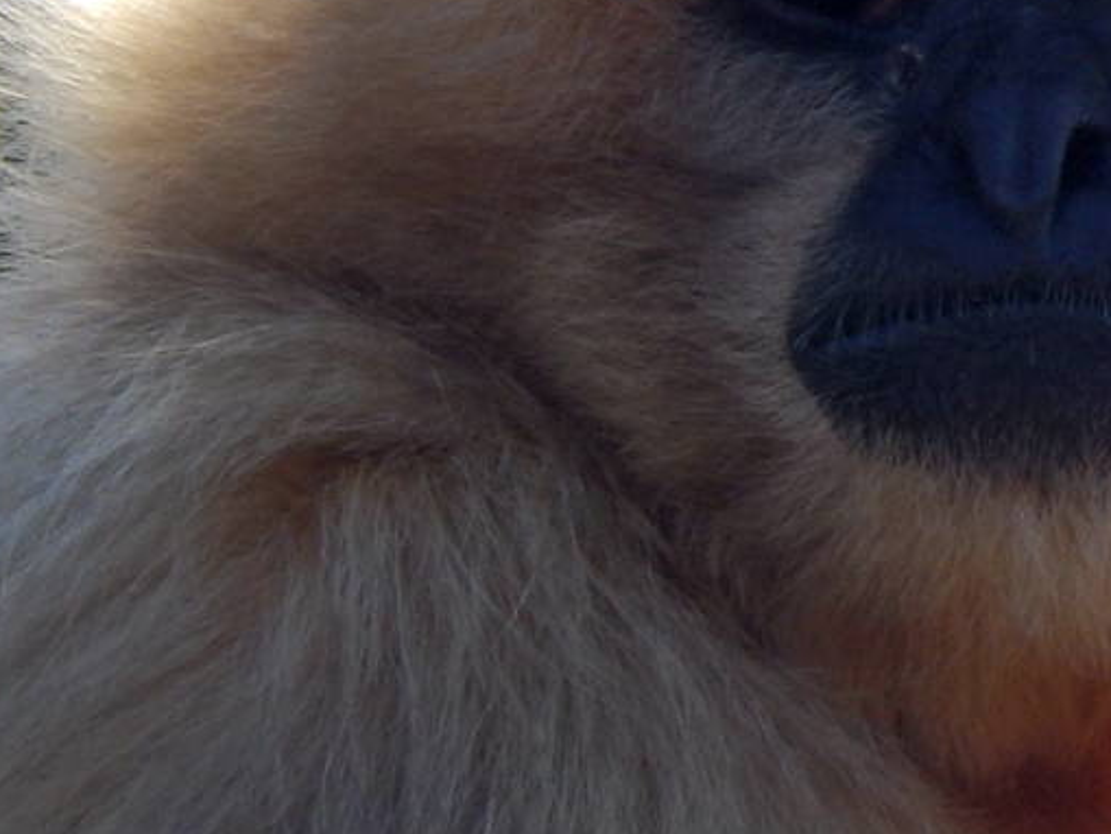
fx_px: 68057
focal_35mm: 2120
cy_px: 352
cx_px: 1373
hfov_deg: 0.9
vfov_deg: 0.7
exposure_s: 1/250
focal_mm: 120
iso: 125
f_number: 5.8
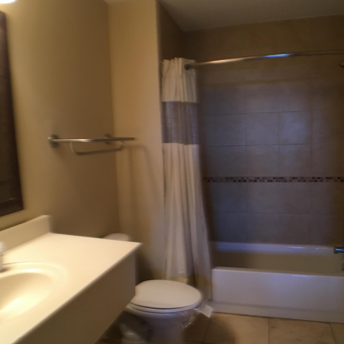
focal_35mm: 40
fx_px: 450
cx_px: 190
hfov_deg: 41.8
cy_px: 188
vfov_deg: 41.8
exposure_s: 1/15
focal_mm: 4.15
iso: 50
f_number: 2.2
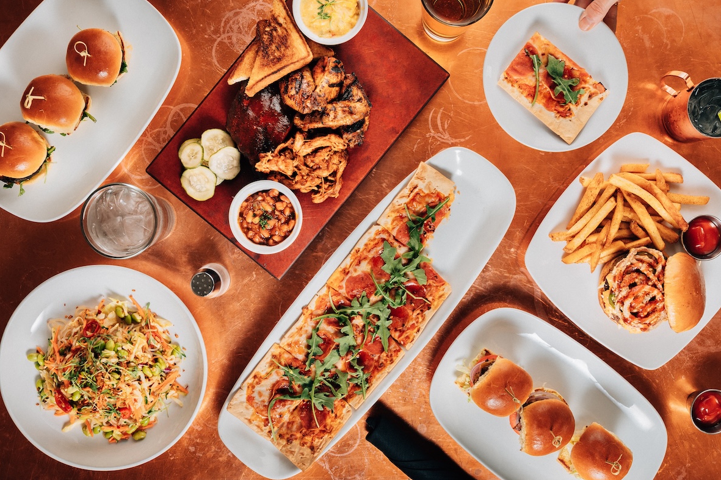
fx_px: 781
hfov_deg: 49.5
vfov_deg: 34.2
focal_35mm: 39
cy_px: 236
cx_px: 390
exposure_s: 1/100
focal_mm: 36
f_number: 8
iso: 200
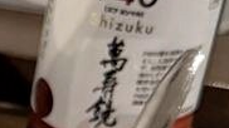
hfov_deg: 10.8
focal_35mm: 184
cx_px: -205
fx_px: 1116
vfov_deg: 6.3
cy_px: 292
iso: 800
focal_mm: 6.8
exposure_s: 1/50
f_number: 1.8
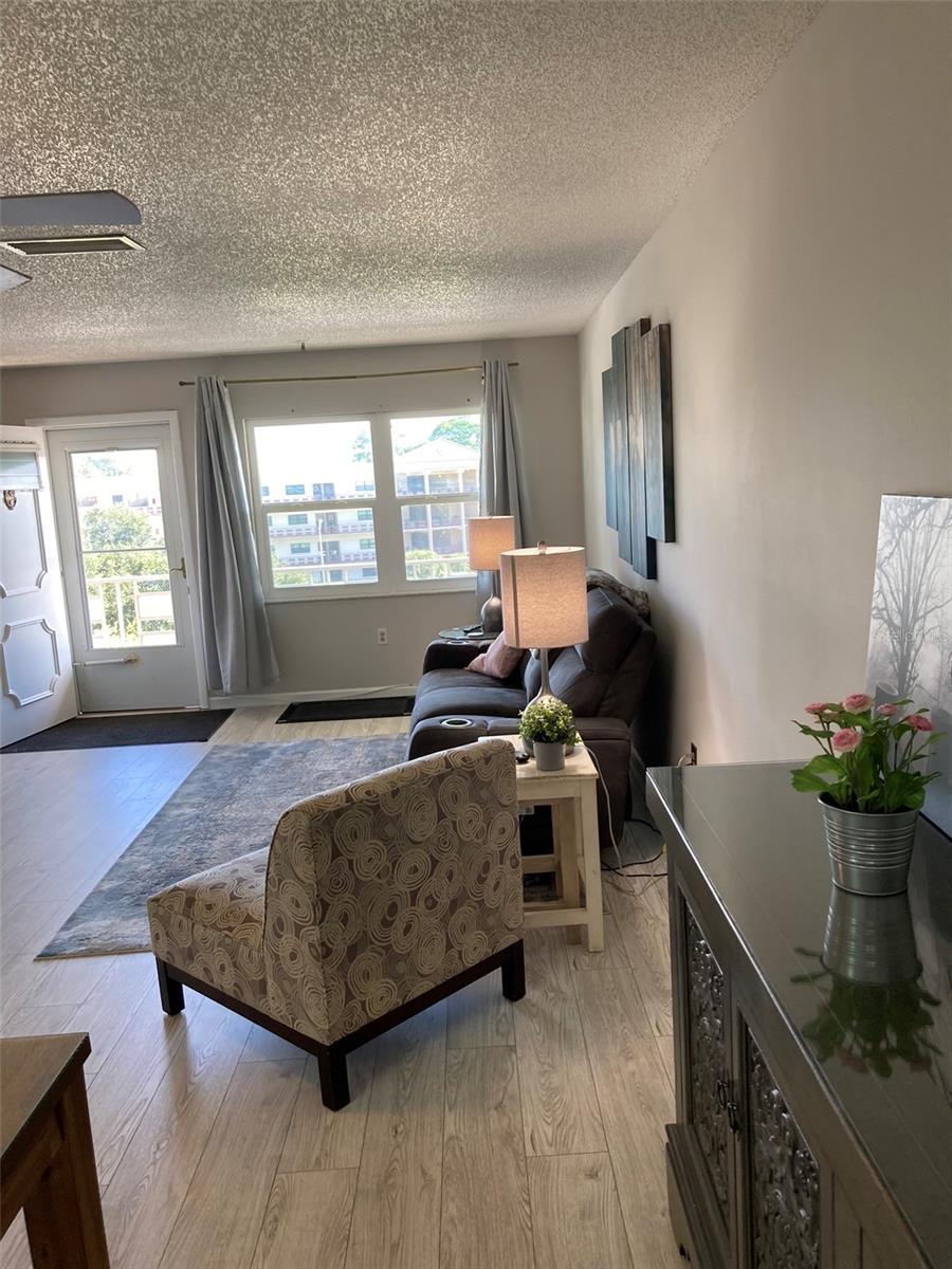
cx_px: 476
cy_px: 634
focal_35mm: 28
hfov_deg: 49.7
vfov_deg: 63.4
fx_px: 1027
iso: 50
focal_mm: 3.99
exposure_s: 1/60
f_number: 1.8
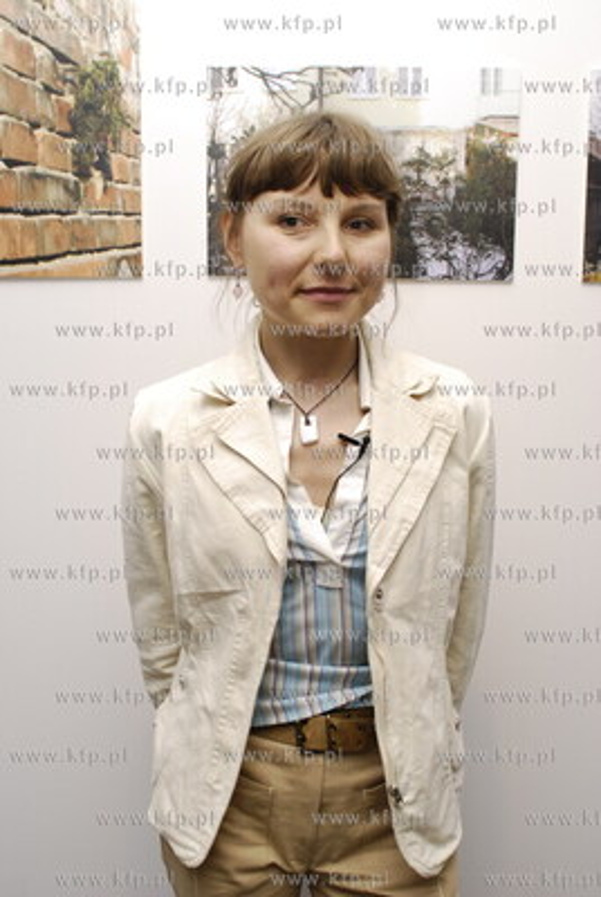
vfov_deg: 53.1
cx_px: 300
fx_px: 898
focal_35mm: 36
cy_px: 448
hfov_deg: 37.0
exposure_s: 1/80
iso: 100
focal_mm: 24
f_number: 4
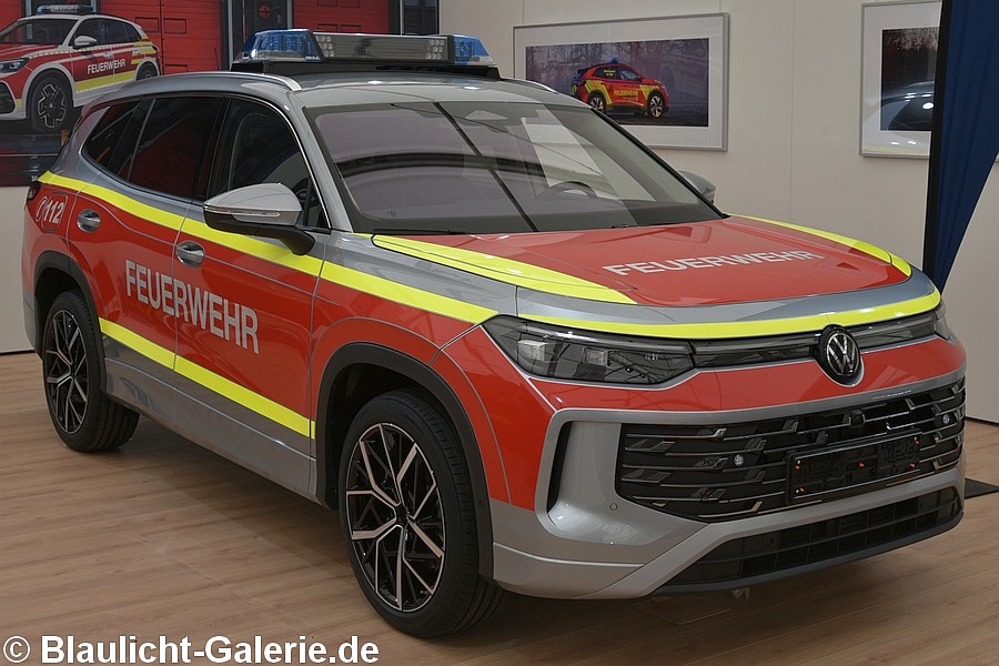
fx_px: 1165
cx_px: 500
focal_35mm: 42
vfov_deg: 31.9
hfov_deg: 46.4
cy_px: 333
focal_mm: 42
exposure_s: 1/250
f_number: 8
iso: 360
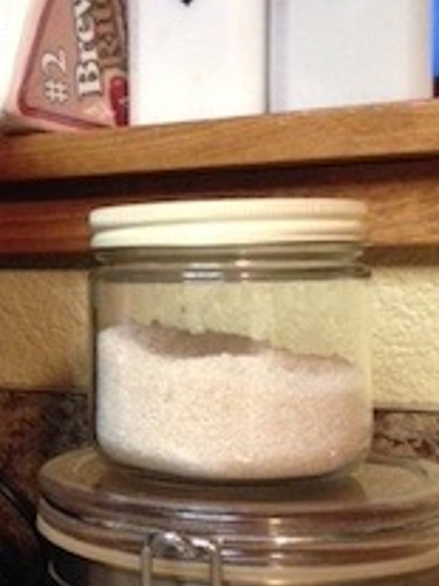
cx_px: -6
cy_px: 320
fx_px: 1168
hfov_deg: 20.6
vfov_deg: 28.2
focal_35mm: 69
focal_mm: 4.12
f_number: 2.4
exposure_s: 1/15
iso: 500
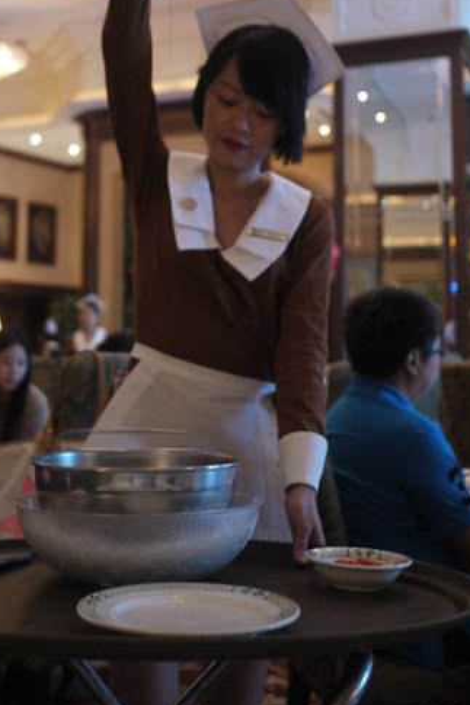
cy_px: 246
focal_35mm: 55
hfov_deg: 24.5
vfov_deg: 35.9
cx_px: 163
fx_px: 1076
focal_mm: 20
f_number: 1.7
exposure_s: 1/15
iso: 400
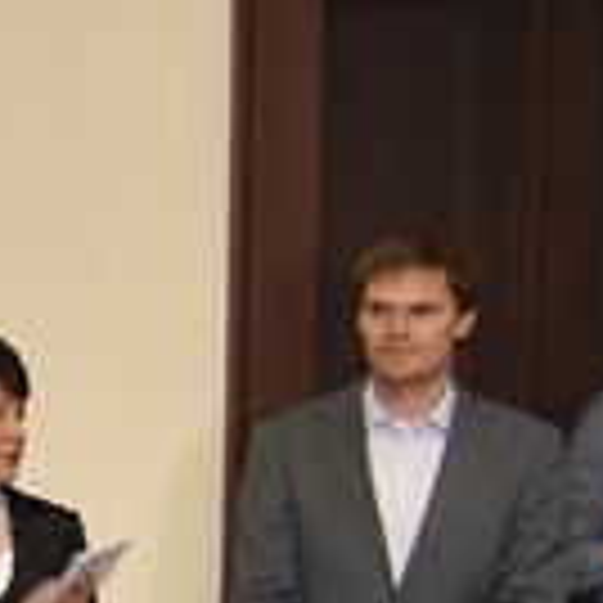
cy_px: 884
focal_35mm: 175
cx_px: -1642
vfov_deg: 9.7
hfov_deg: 7.6
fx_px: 3449
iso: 560
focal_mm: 18
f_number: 4
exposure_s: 1/60
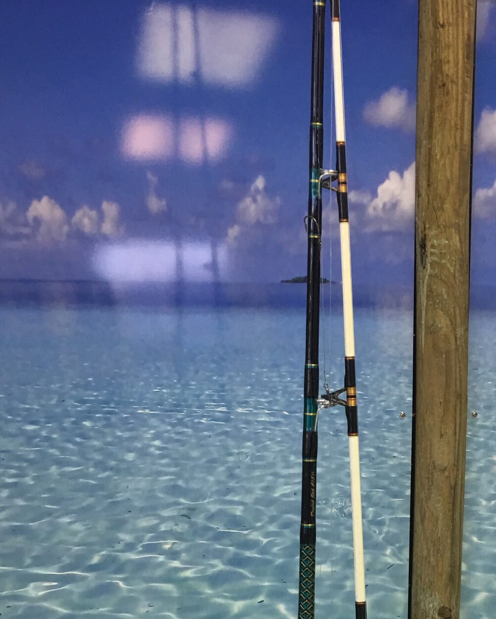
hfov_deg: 25.9
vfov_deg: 30.2
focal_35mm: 58
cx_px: 384
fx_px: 1064
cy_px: 620
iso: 32
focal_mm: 4.15
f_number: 2.2
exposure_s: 1/30
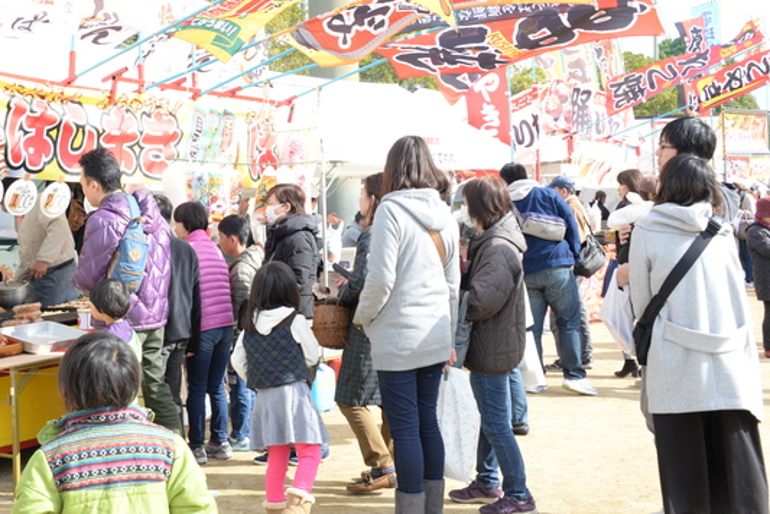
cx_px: 225
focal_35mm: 54
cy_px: 191
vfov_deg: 25.0
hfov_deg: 36.3
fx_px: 1156
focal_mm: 36
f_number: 10
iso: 640
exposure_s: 1/250
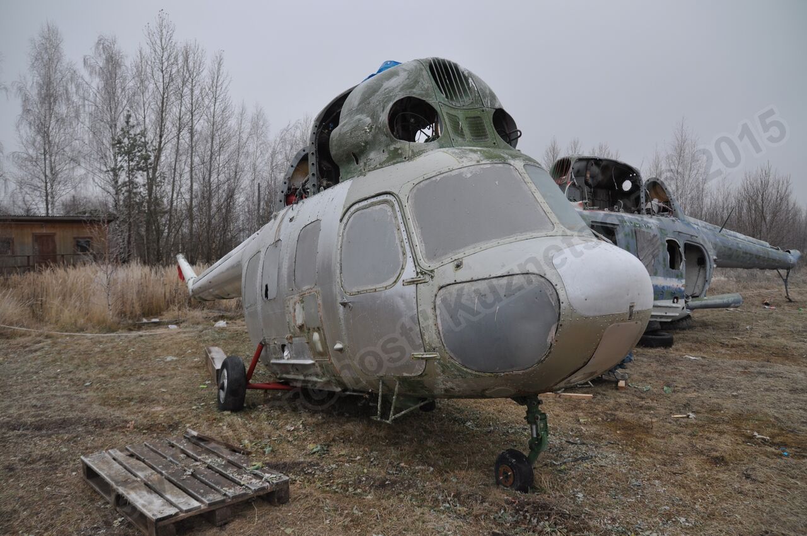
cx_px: 404
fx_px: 571
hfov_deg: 70.5
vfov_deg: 50.3
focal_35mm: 26
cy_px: 268
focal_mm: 17
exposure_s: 1/320
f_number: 4.5
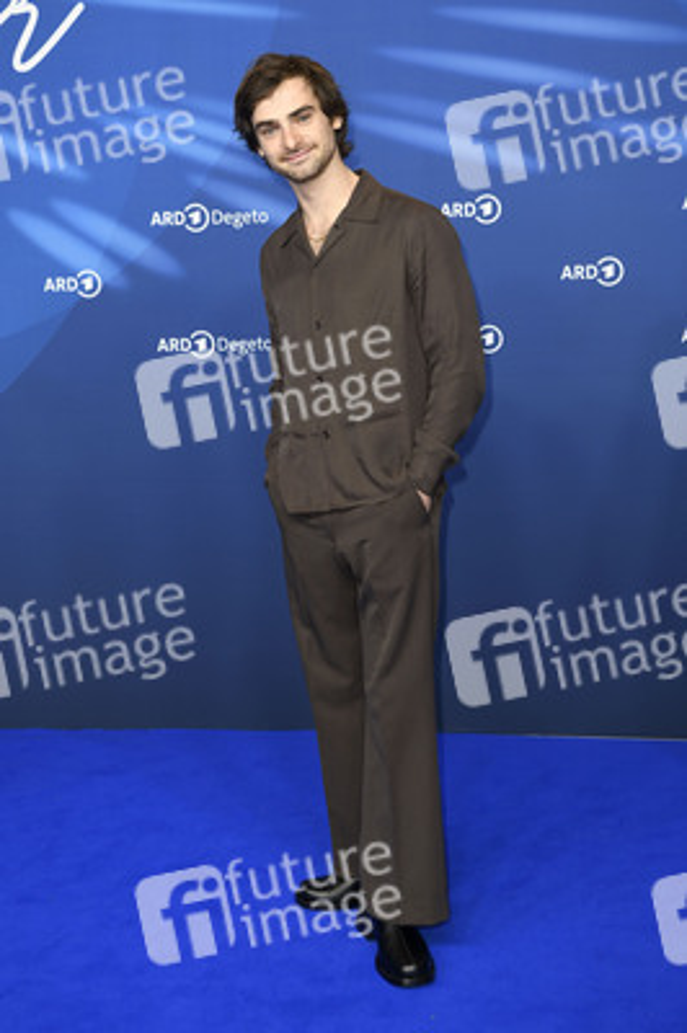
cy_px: 516
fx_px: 1491
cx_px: 344
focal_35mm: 52
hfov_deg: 25.9
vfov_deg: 38.2
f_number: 4
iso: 800
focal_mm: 52
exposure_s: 1/320
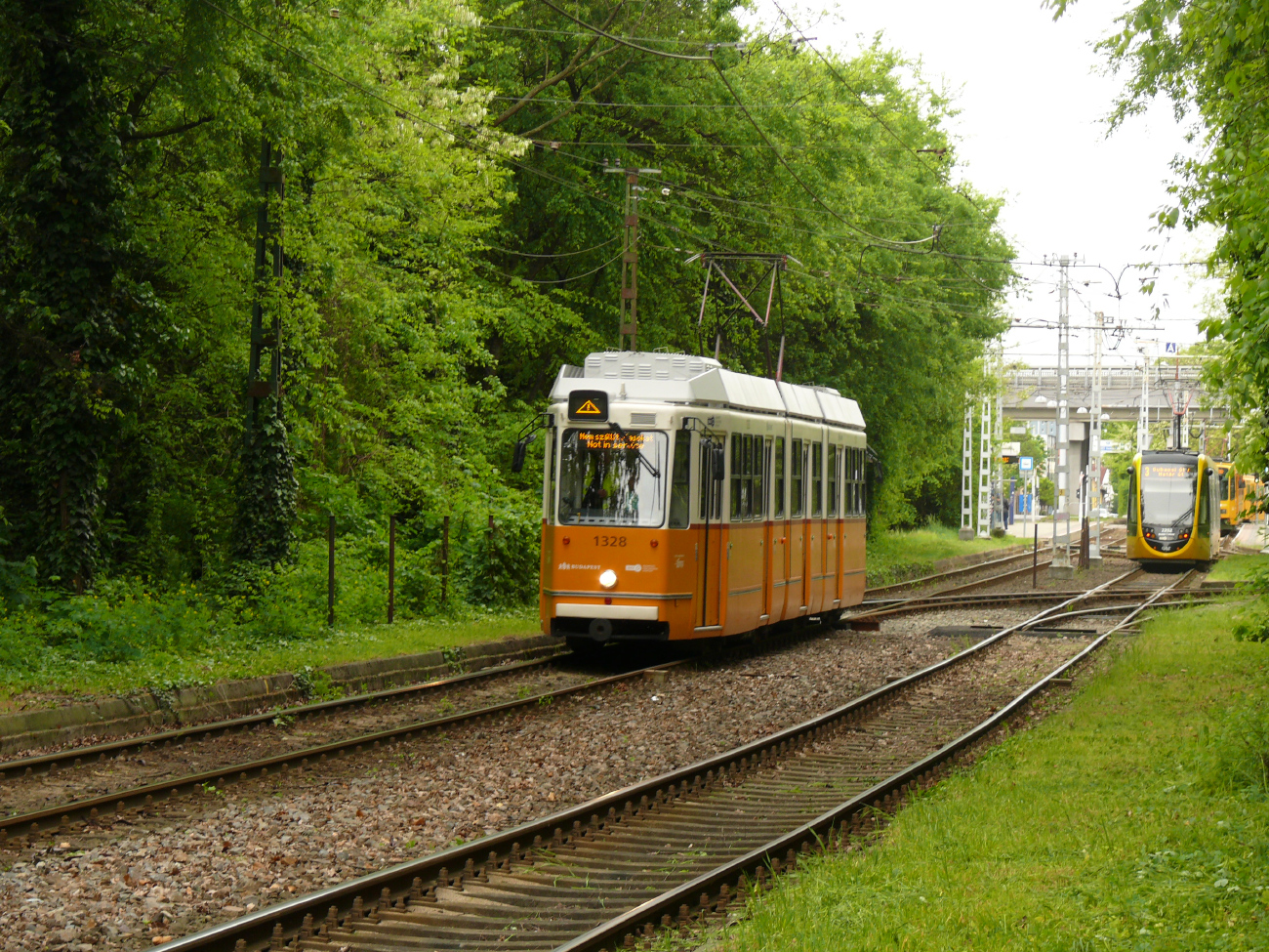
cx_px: 634
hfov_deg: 13.7
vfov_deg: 10.3
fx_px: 5279
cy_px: 476
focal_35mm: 144
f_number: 4
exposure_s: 1/100
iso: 100
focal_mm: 30.5
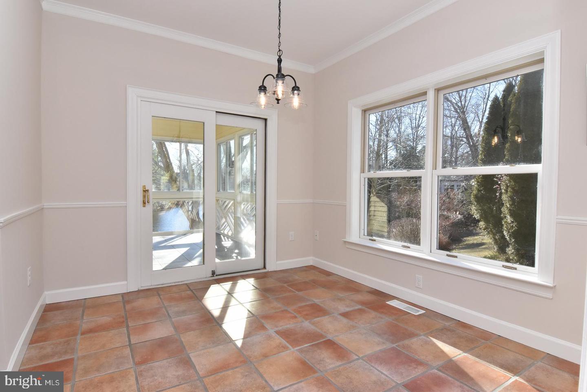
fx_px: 294
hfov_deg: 90.0
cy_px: 196
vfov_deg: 67.5
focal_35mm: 18
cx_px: 294
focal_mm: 12
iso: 800
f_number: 18
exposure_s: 1/125
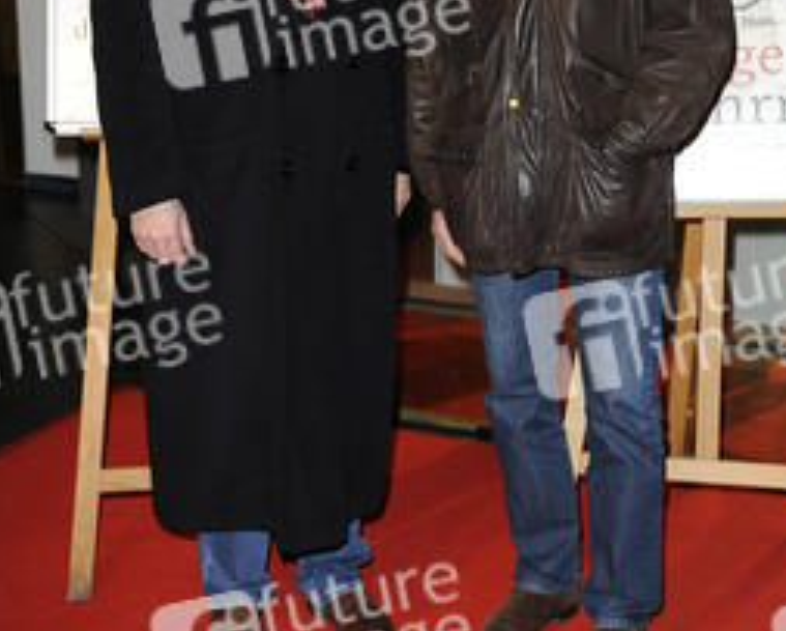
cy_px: 171
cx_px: 401
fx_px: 1723
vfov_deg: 20.6
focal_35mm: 74
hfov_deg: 25.7
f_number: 5.6
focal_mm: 50
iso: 800
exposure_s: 1/160
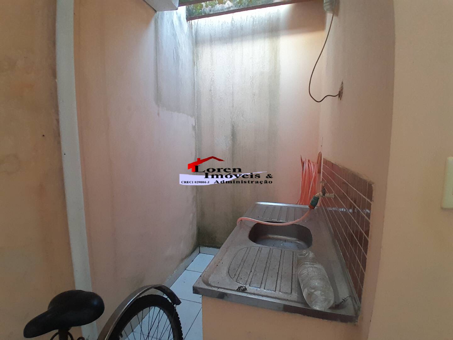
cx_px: 226
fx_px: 222
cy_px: 170
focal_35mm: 17
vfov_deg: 74.7
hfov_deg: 91.0
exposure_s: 1/40
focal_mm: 1.46
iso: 125
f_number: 2.2
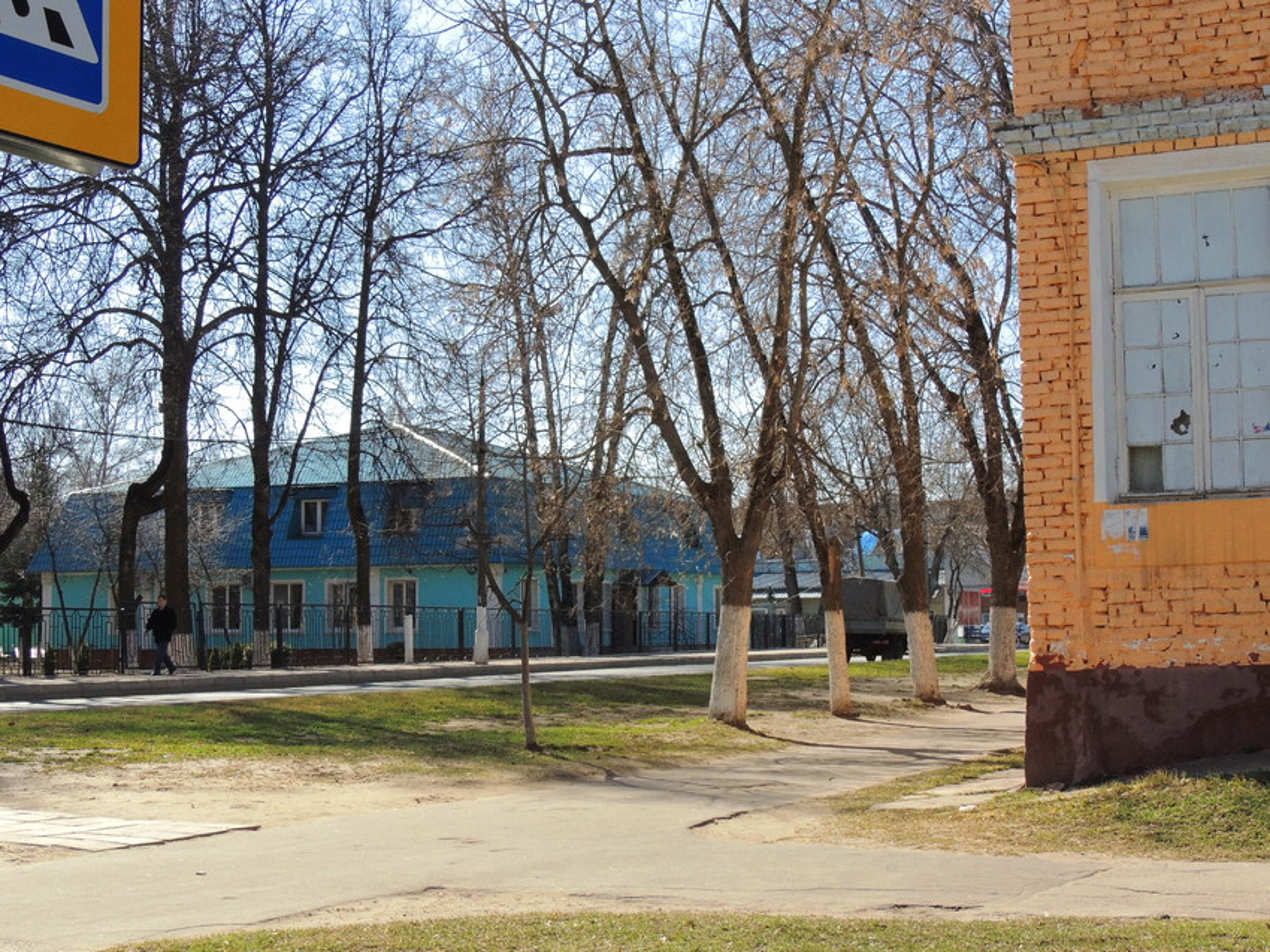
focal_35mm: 55
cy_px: 476
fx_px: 2017
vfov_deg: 26.5
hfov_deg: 34.9
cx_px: 635
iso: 400
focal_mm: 9.8
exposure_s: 1/640
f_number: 6.5
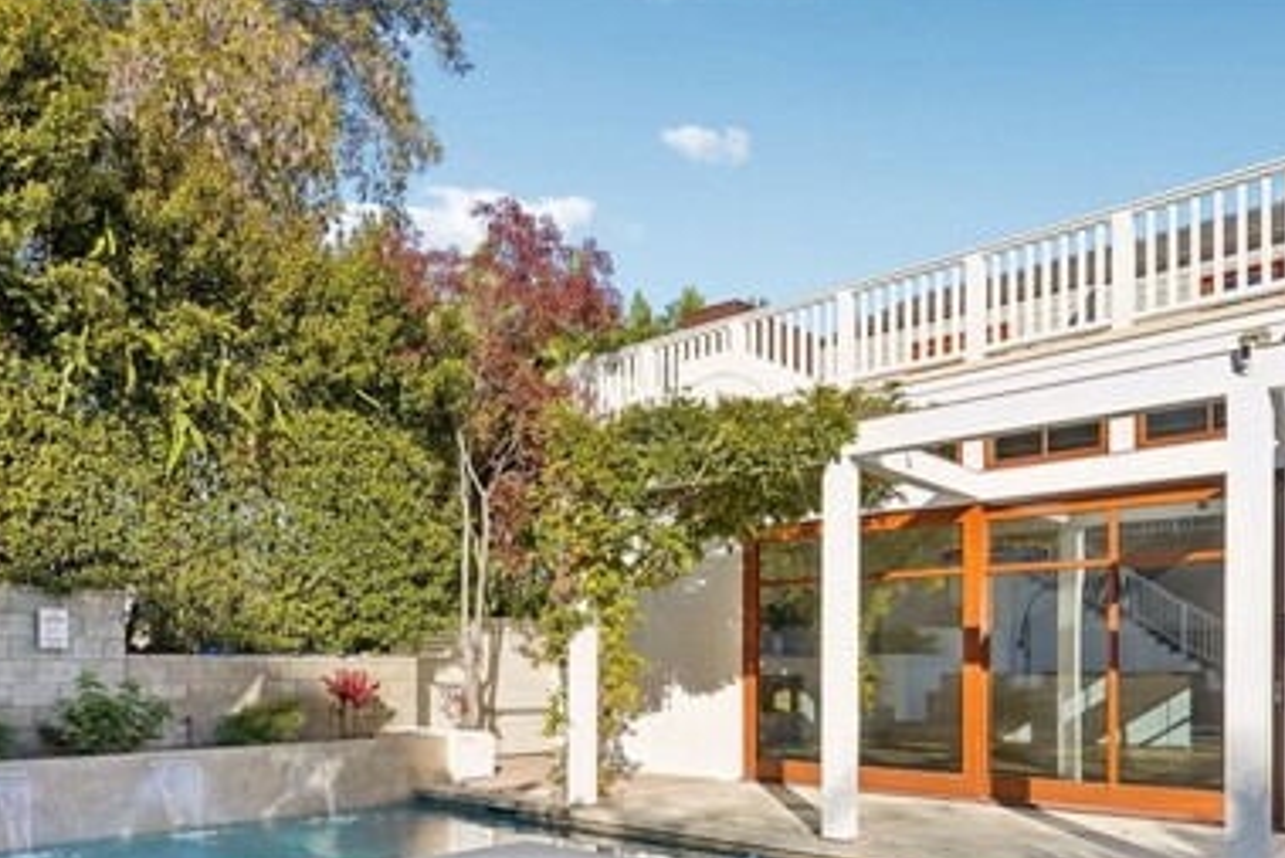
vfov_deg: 45.2
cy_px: 702
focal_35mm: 27
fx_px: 964
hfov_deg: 67.0
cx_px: 542
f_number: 8
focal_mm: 16
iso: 400
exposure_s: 1/400
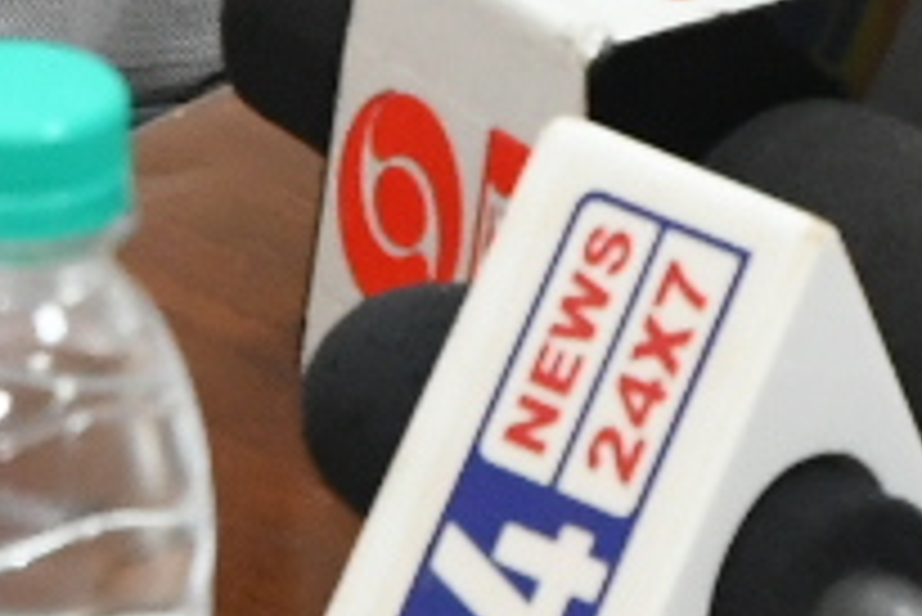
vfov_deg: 2.9
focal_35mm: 473
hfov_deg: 4.4
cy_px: -1313
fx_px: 12122
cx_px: 868
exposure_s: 1/80
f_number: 5.6
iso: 1600
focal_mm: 40
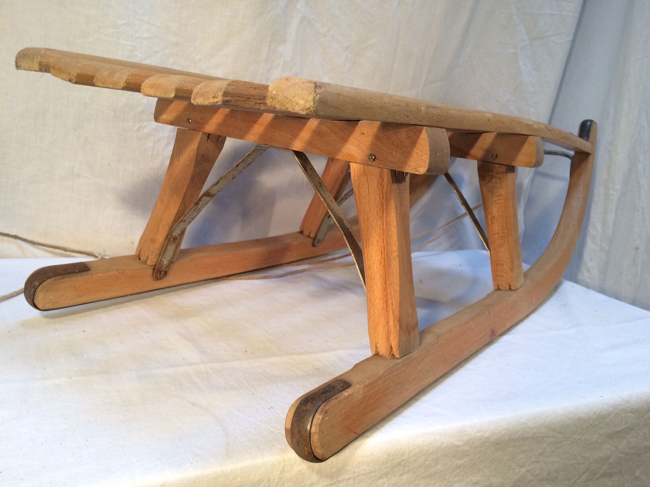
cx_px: 325
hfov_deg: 61.7
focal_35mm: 29
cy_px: 244
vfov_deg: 48.2
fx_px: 545
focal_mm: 4.15
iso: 50
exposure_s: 1/33
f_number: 2.2
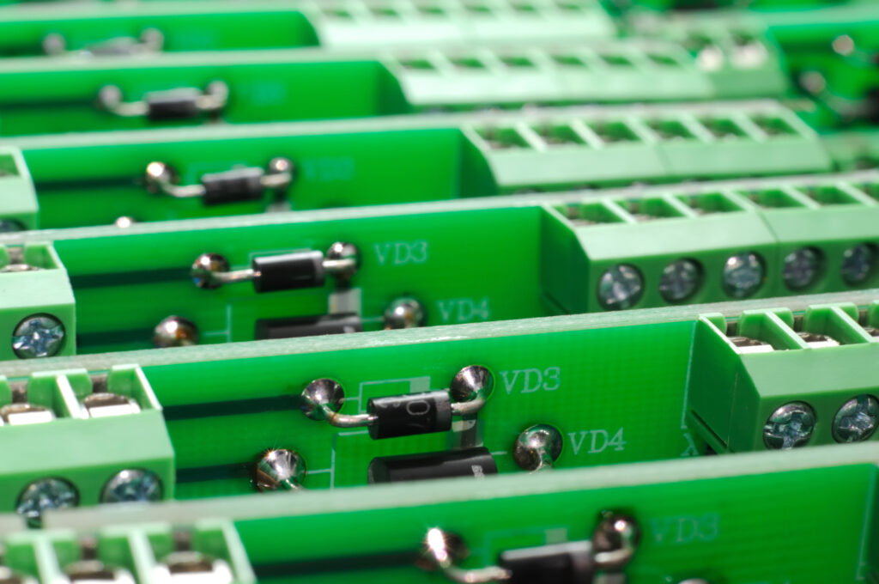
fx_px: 1829
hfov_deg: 27.0
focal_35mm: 75
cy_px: 292
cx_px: 440
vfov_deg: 18.1
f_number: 16
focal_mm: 50
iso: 200
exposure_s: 1/160
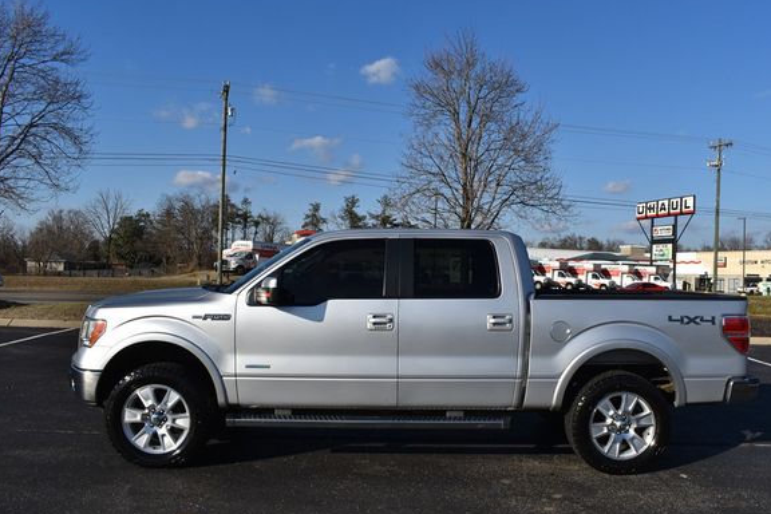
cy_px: 248
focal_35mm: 30
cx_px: 423
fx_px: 642
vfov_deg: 43.6
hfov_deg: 61.8
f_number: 10
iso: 100
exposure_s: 1/400
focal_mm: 18
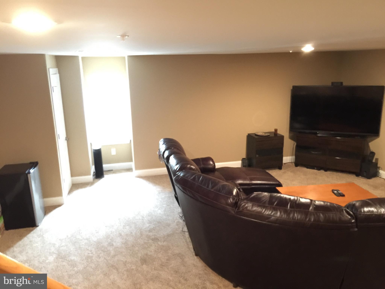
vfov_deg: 48.2
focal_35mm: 29
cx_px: 192
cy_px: 144
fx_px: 323
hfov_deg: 61.7
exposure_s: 1/4
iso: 200
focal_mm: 4.15
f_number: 2.2
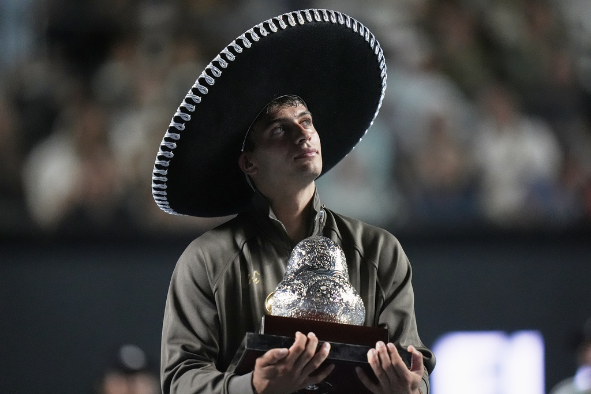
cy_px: 197
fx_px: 6567
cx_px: 296
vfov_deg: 3.4
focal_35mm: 400
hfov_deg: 5.2
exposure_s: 1/1000
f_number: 2.8
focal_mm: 400
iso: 6400
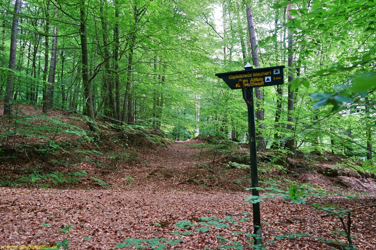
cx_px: 188
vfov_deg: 46.4
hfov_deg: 65.5
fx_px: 292
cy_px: 125
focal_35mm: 28
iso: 640
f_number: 4
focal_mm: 28
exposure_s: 1/160
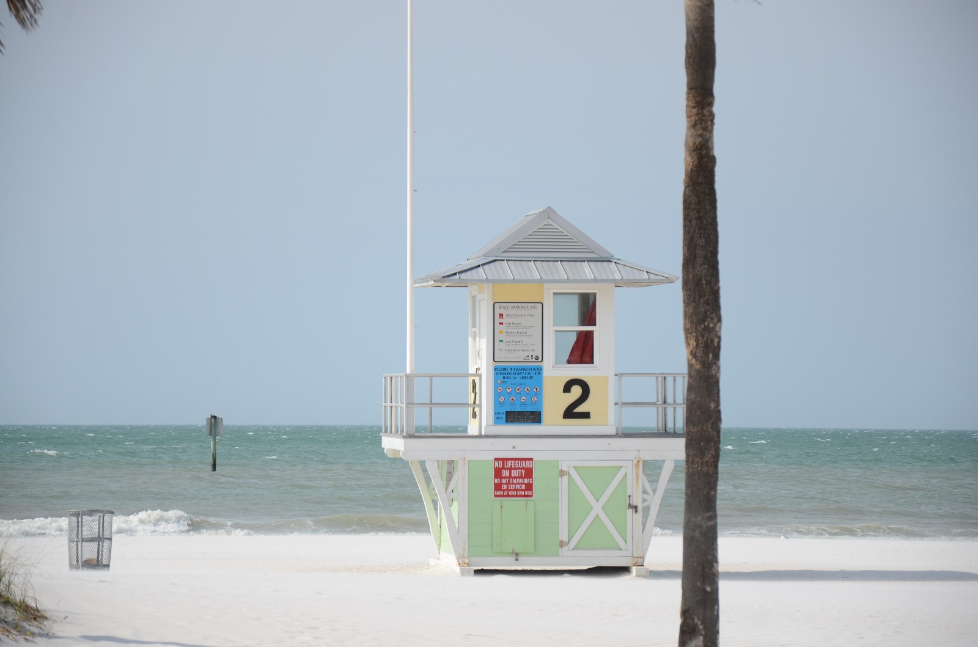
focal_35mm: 158
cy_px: 324
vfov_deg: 8.7
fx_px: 4269
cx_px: 489
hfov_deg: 13.1
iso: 320
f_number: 5.6
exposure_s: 1/2000
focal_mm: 105
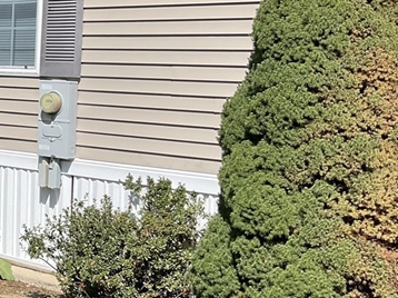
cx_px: -82
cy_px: 17
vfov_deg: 17.4
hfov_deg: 21.8
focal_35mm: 83
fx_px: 954
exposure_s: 1/1912
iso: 16
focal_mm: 3
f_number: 1.8
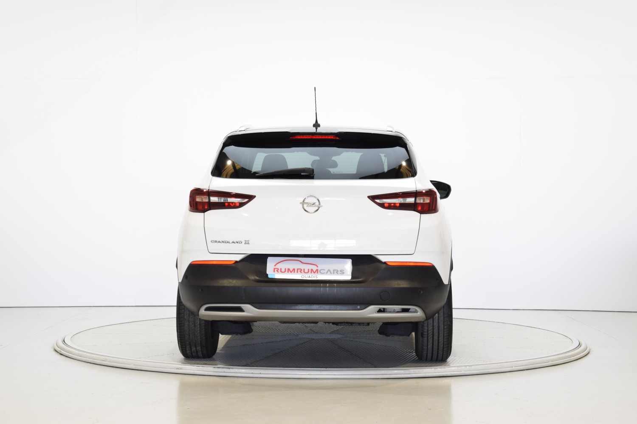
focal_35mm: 69
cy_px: 212
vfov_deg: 19.7
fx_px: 1221
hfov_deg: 29.2
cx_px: 318
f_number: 10
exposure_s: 1/5
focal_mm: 46
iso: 100
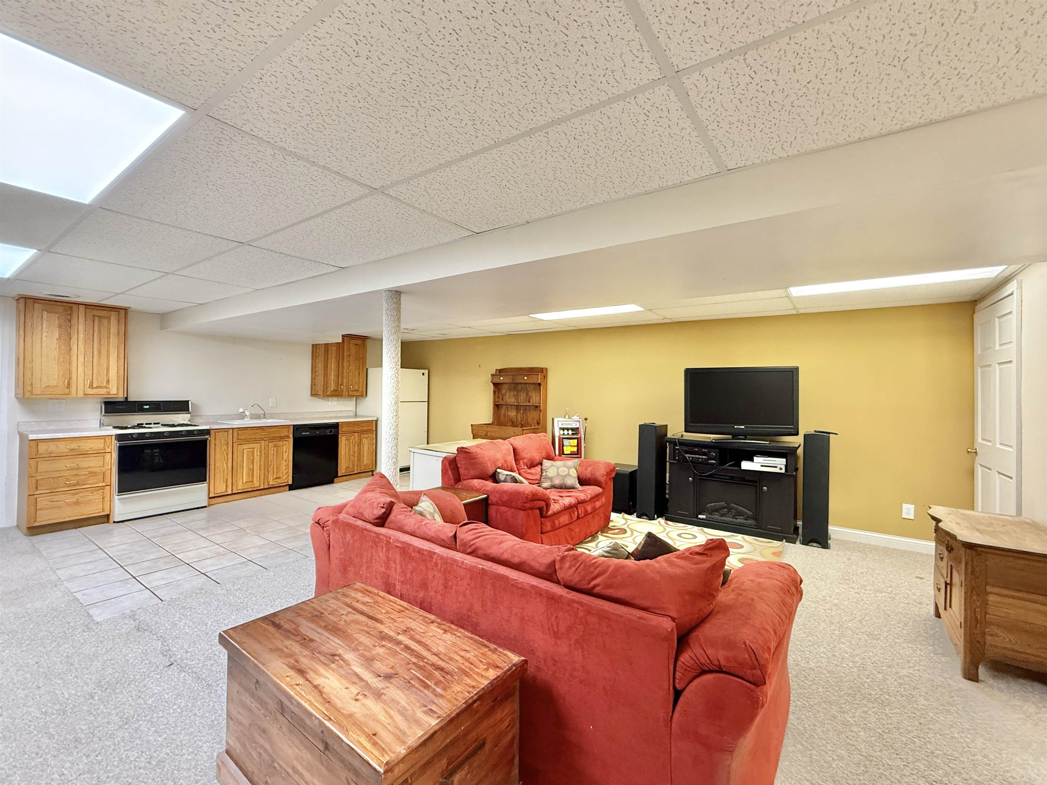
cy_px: 392
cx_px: 524
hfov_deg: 102.1
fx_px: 423
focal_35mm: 14
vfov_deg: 85.7
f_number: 2.2
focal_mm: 2.22
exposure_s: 1/60
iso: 320
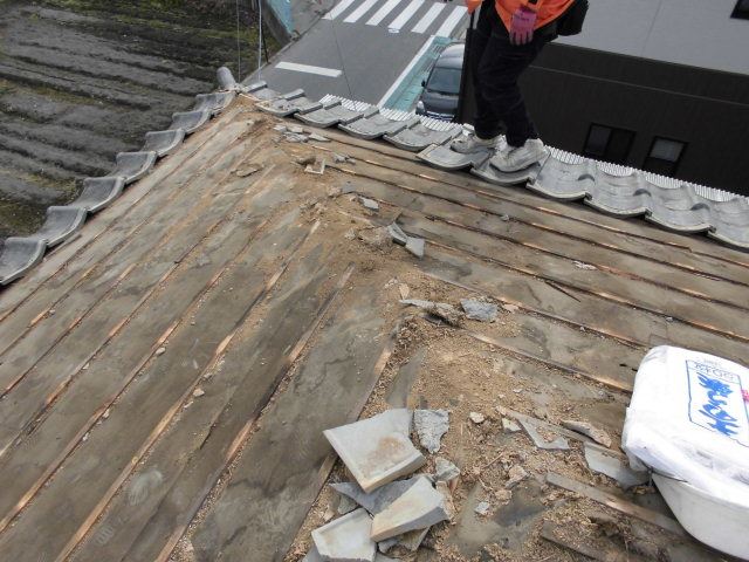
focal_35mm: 26
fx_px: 563
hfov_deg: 67.3
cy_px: 281
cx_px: 374
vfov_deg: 53.1
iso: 100
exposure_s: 1/400
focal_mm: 4.6
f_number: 3.5
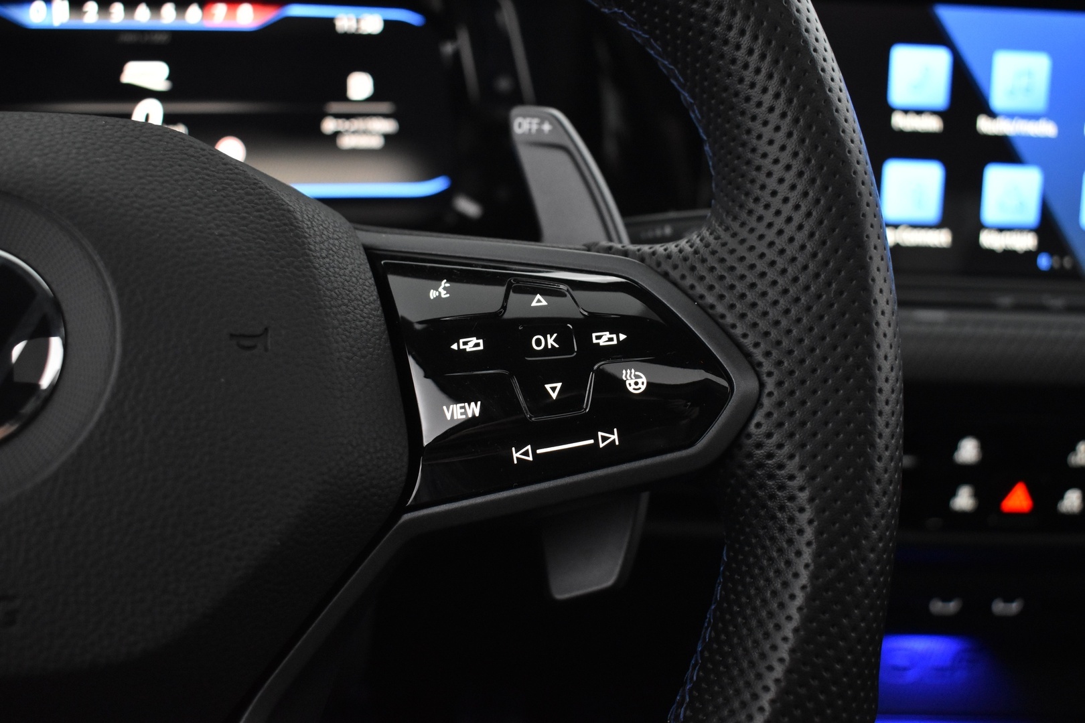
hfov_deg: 51.3
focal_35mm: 38
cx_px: 542
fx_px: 1130
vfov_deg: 35.5
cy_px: 362
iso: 2500
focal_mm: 25
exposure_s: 1/40
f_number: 4
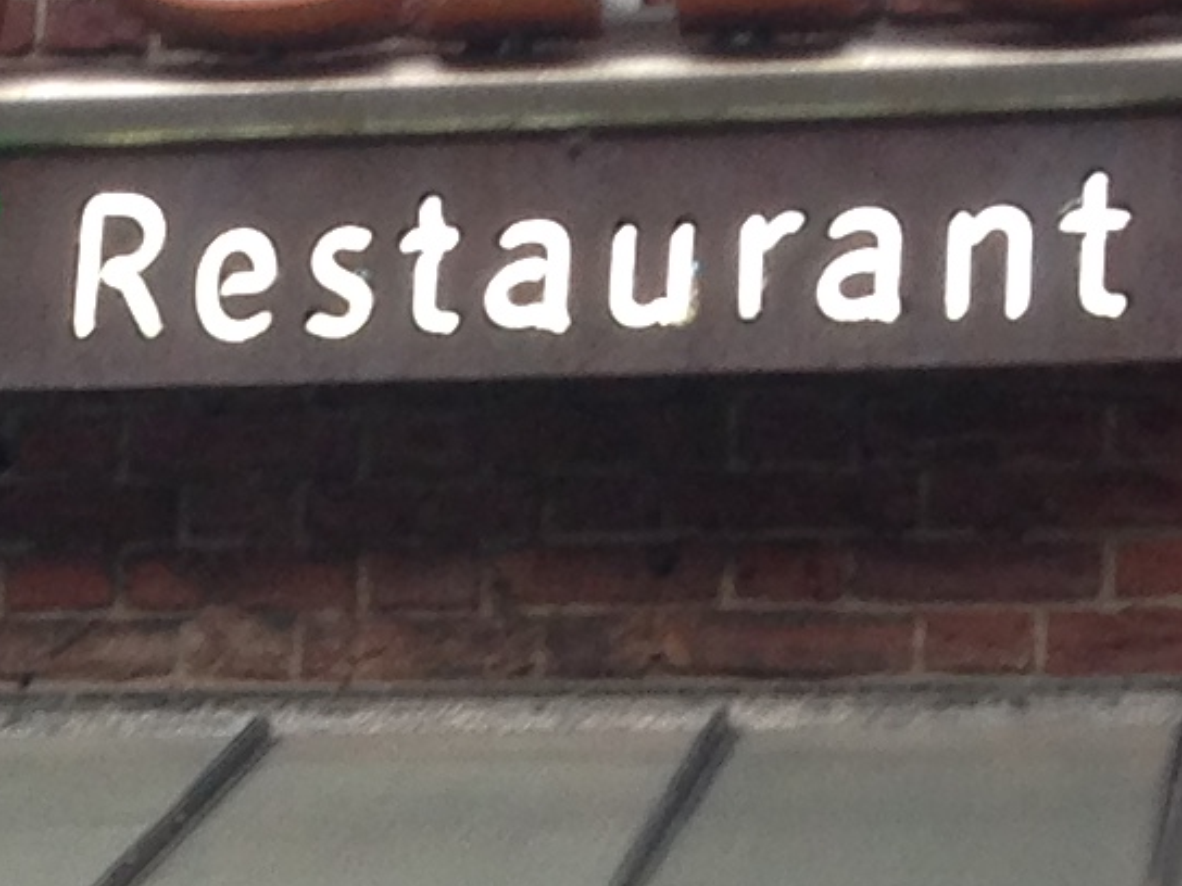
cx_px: -293
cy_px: 1277
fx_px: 6761
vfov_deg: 7.4
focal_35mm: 198
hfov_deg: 9.8
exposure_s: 1/60
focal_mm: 4.12
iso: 64
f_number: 2.4
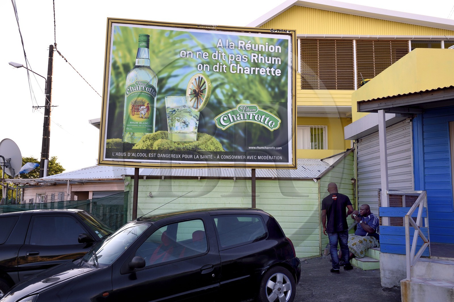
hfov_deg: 58.8
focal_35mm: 32
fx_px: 403
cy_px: 151
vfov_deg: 41.0
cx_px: 227
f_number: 9
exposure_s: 1/125
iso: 200
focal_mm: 32
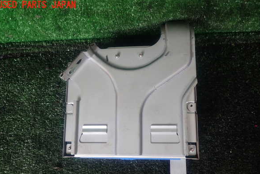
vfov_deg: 41.0
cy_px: 100
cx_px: 128
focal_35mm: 32
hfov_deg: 58.7
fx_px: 231
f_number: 2.3
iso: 125
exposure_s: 1/60
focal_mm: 5.4
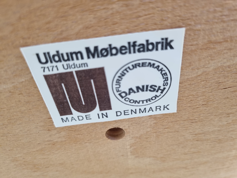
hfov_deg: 67.3
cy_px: 89
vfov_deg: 53.1
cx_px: 118
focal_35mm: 26
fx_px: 178
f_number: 1.8
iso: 250
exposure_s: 1/100
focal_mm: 5.4
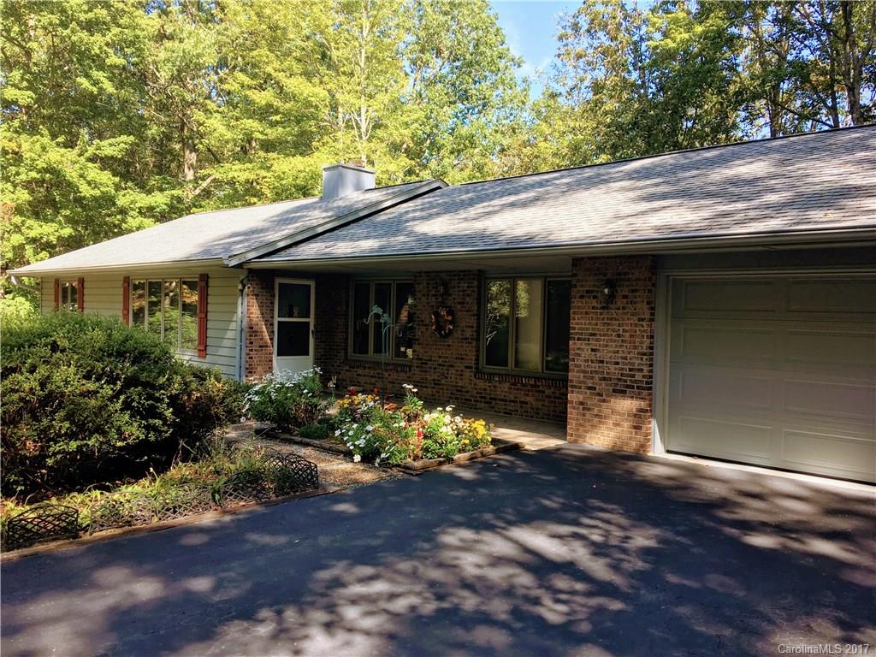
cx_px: 438
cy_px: 328
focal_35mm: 29
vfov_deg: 48.2
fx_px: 734
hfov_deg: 61.7
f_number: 2.2
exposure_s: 1/262
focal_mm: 4.15
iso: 25
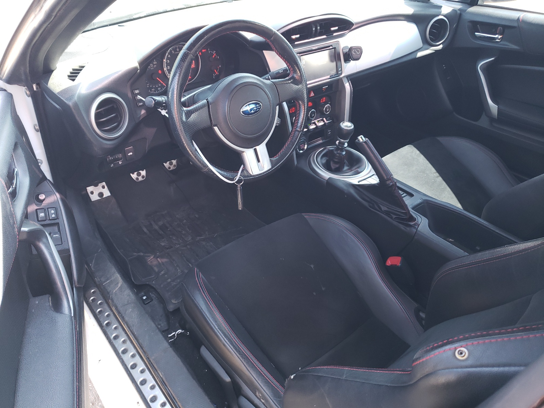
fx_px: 409
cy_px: 204
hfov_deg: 67.3
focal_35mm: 26
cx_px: 272
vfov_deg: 53.1
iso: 67
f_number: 1.5
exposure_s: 1/60.2
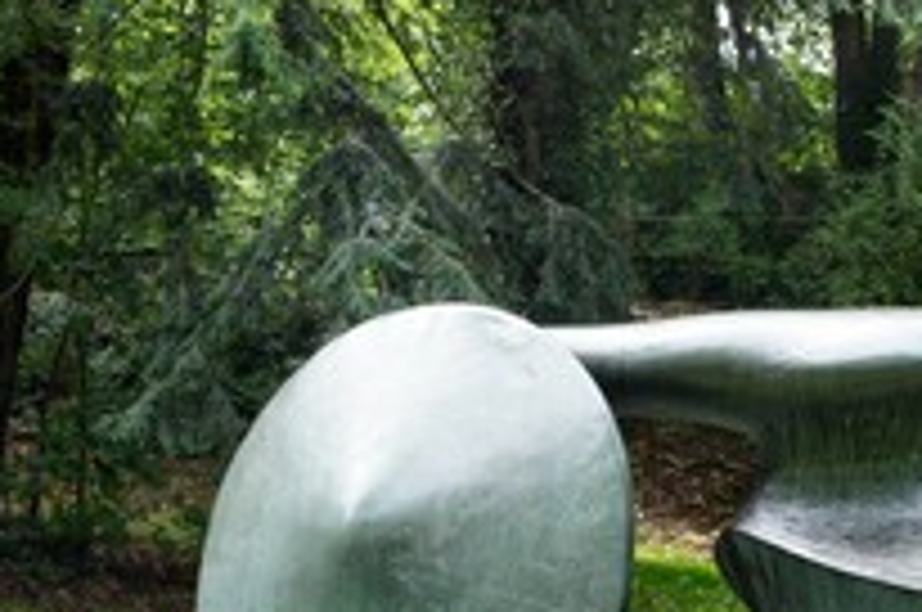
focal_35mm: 84
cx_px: 909
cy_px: 567
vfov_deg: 16.0
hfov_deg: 23.3
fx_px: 2151
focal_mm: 25
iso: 200
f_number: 5.6
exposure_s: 1/80
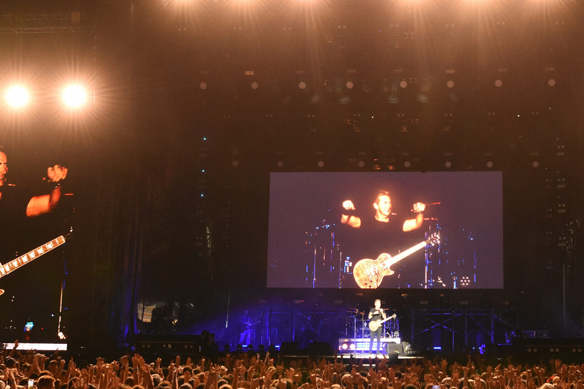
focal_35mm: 56
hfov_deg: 35.4
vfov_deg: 24.2
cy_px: 196
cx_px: 381
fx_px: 908
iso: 3200
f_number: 3.5
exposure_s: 1/50
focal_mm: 24
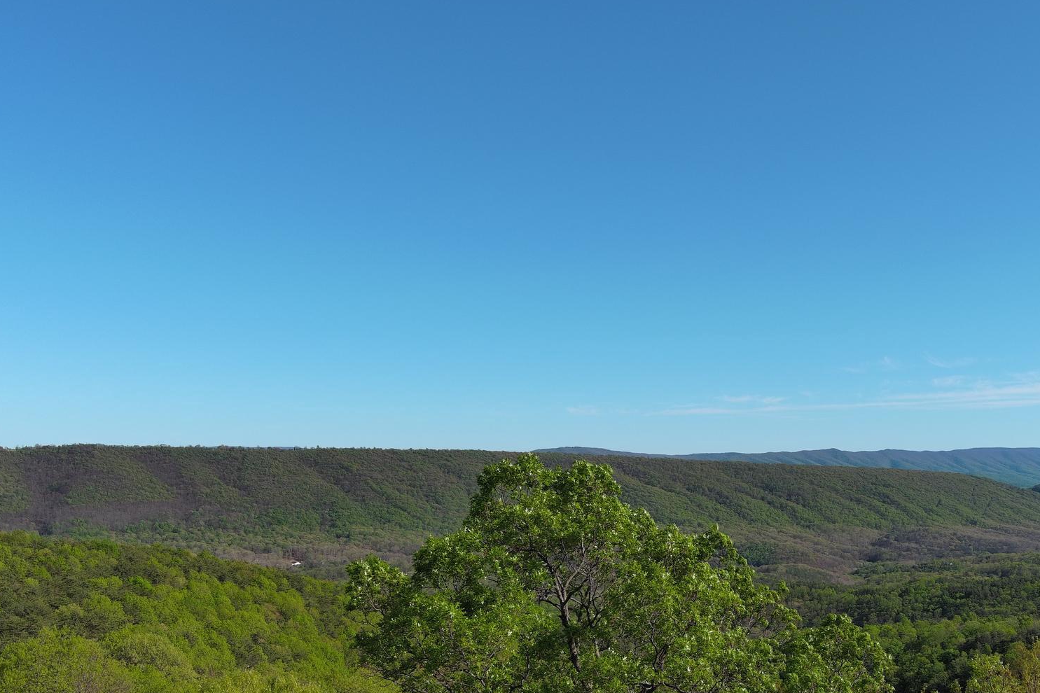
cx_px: 674
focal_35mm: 40
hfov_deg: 47.8
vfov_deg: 33.1
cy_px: 460
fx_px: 1155
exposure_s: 1/1511
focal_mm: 10.57
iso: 101
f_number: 2.8
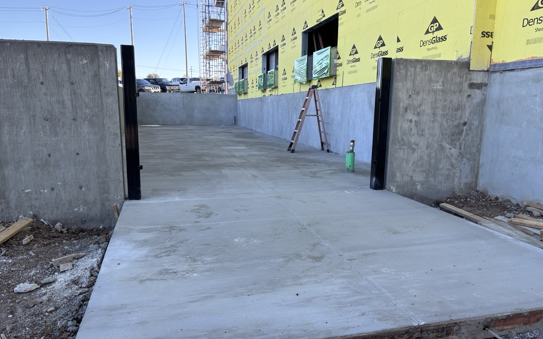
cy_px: 190
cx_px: 270
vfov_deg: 44.4
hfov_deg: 66.5
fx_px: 414
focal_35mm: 28
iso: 50
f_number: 1.6
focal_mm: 5.96
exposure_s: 1/458
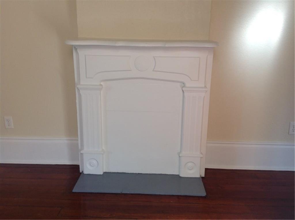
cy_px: 110
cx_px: 148
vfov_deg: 40.6
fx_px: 298
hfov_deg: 52.7
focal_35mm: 35
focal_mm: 4.28
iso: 50
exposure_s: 1/17
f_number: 2.4
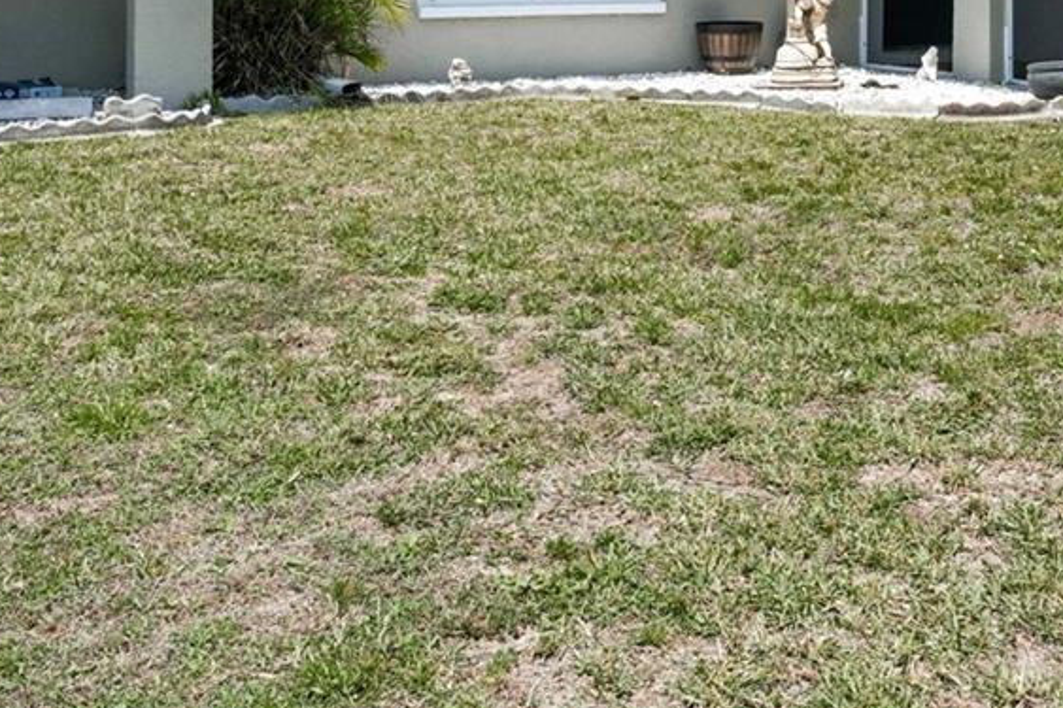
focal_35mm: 54
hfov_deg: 35.7
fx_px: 1594
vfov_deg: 23.5
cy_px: -70
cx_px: 848
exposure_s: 1/250
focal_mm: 19
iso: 320
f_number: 8
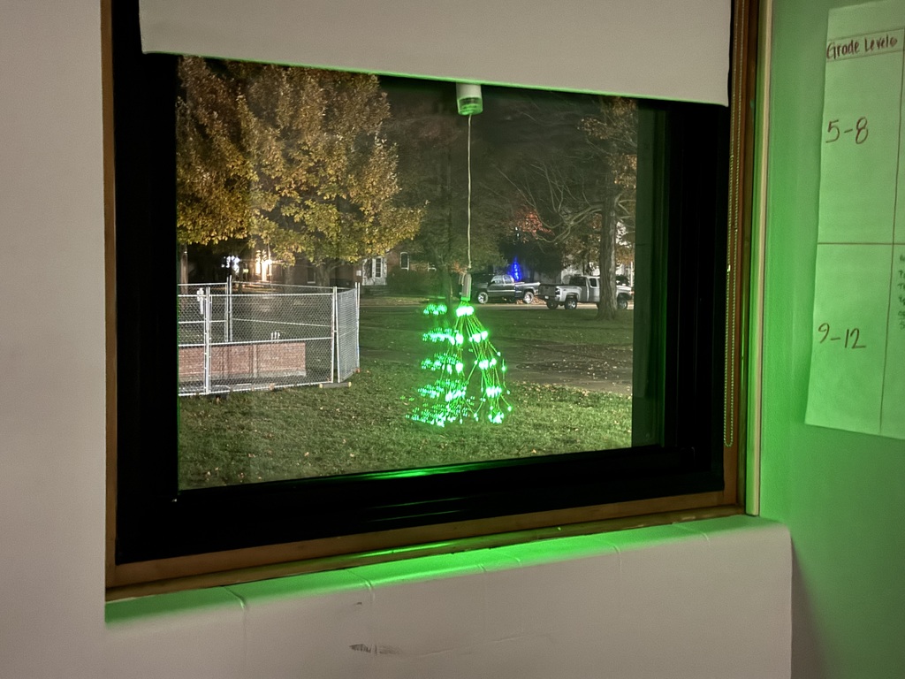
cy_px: 340
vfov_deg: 30.3
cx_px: 452
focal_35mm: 48
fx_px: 1255
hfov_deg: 39.7
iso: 1000
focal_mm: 6.76
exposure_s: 1/2
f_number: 1.78
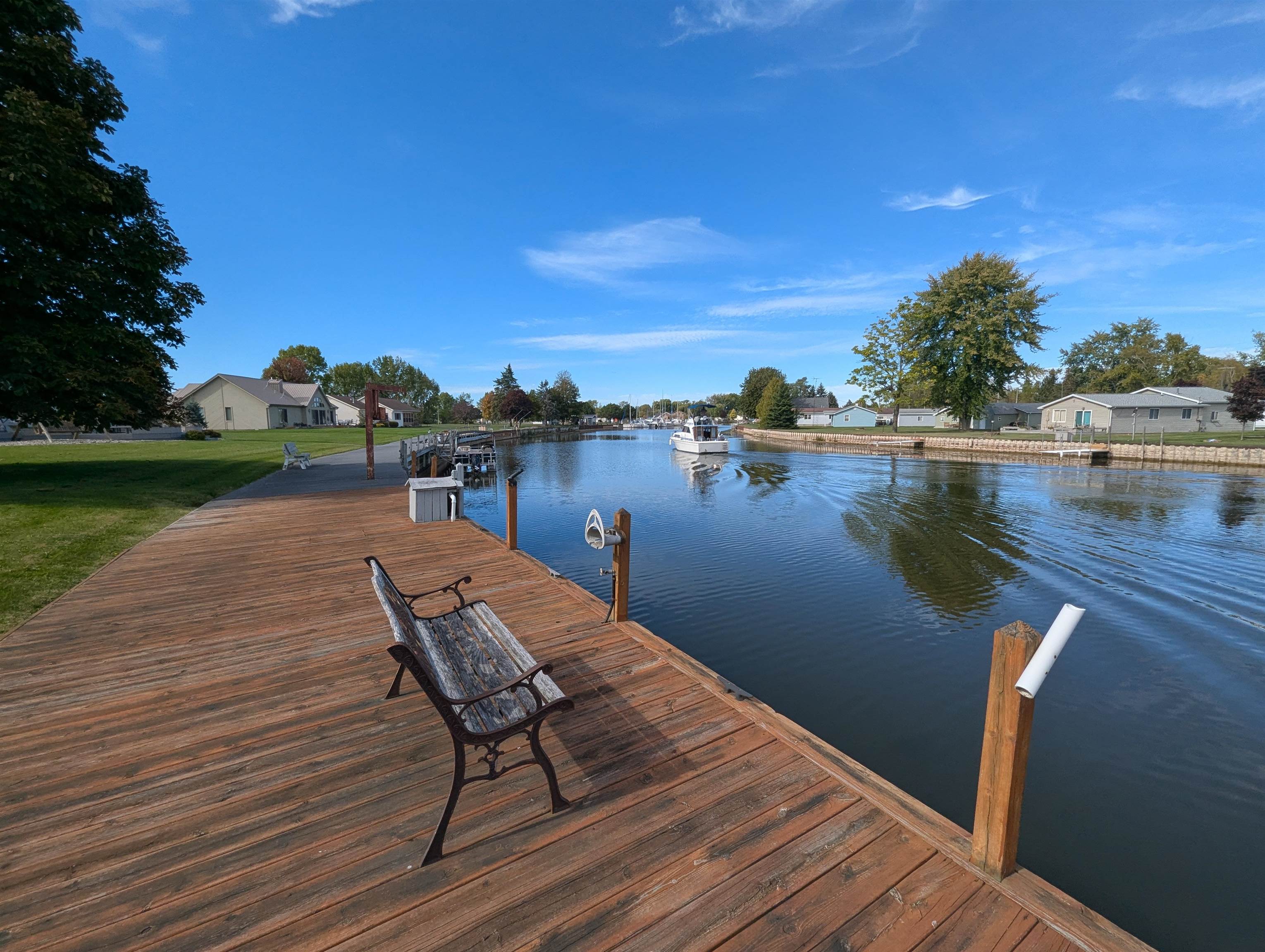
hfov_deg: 106.1
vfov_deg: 90.1
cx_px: 632
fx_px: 476
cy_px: 476
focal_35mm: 13
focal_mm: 1.95
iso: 46
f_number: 2.2
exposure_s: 1/1122
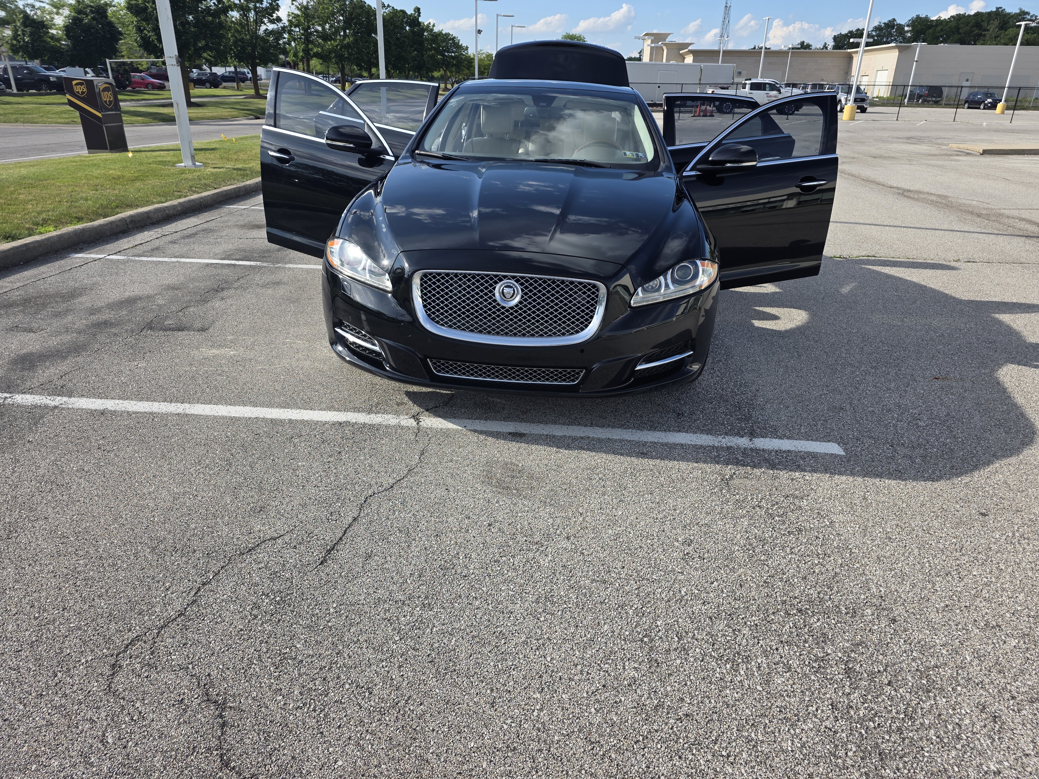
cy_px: 390
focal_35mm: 23
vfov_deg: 58.9
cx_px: 520
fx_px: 690
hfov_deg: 73.9
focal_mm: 6.3
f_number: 1.7
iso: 80
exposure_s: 1/4434
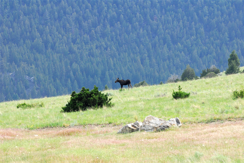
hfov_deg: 6.9
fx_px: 2035
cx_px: 122
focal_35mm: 300
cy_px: 82
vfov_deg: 4.6
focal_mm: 200
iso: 200
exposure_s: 1/180
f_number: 7.1
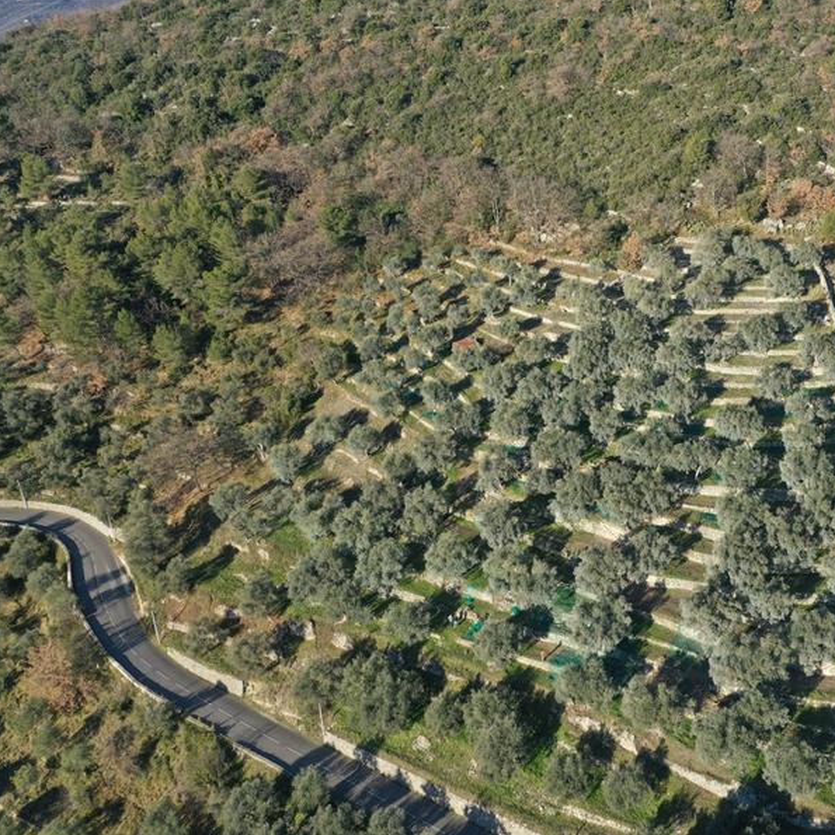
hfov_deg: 44.5
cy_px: 417
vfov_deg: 46.0
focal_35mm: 36
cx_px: 627
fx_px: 982
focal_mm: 10.26
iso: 100
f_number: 5
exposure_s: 1/240
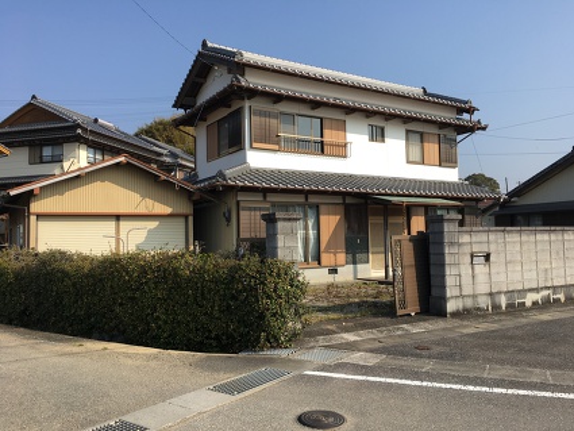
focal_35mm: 29
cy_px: 216
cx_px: 287
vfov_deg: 48.2
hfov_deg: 61.6
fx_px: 481
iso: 25
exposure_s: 1/1304
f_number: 2.2
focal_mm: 4.15
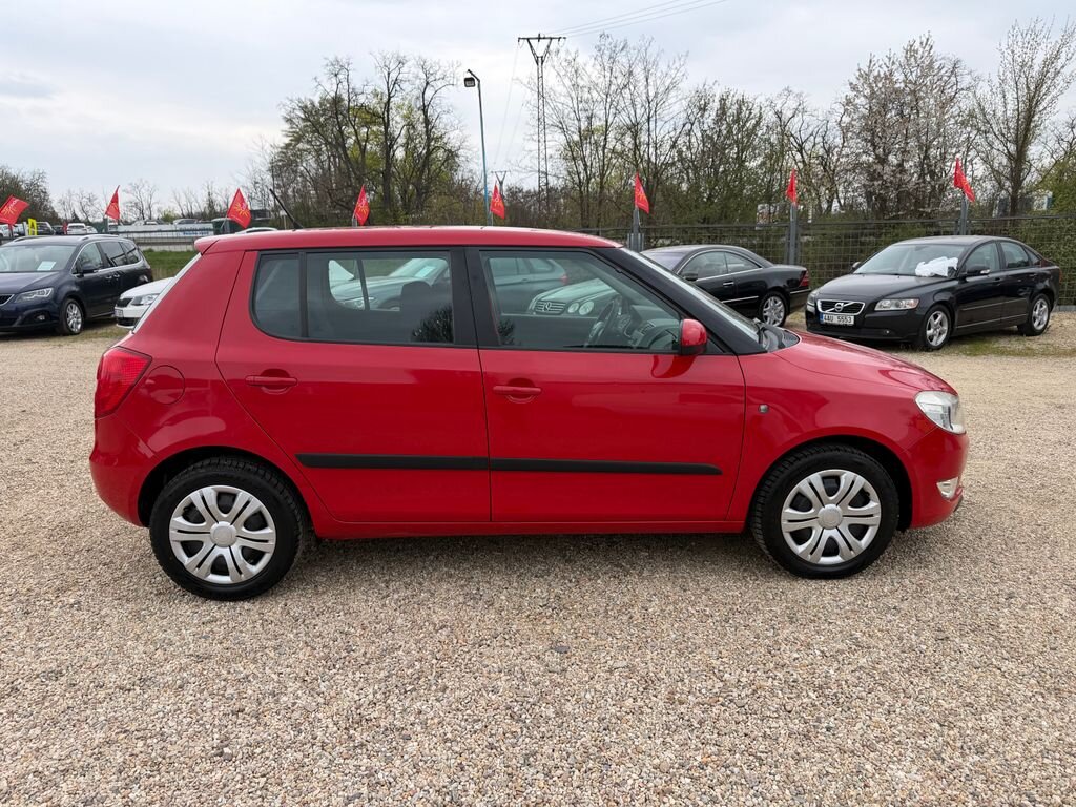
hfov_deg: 71.6
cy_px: 404
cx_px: 538
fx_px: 746
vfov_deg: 56.8
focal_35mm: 24
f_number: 1.78
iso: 100
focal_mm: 6.76
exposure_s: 1/943
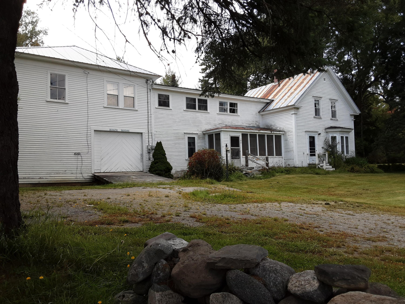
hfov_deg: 65.3
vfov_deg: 51.4
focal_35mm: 27
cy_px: 152
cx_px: 202
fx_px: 316
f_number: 1.9
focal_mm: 2.91
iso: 40
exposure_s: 1/497
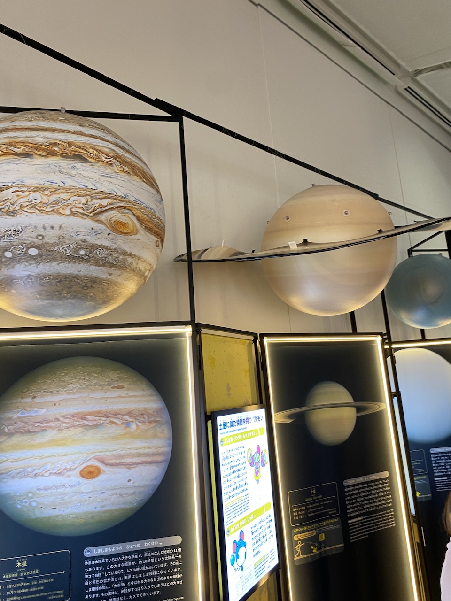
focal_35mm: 26
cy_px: 300
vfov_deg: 67.3
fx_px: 452
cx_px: 226
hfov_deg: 53.1
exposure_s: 1/50
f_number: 1.8
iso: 100
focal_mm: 4.25
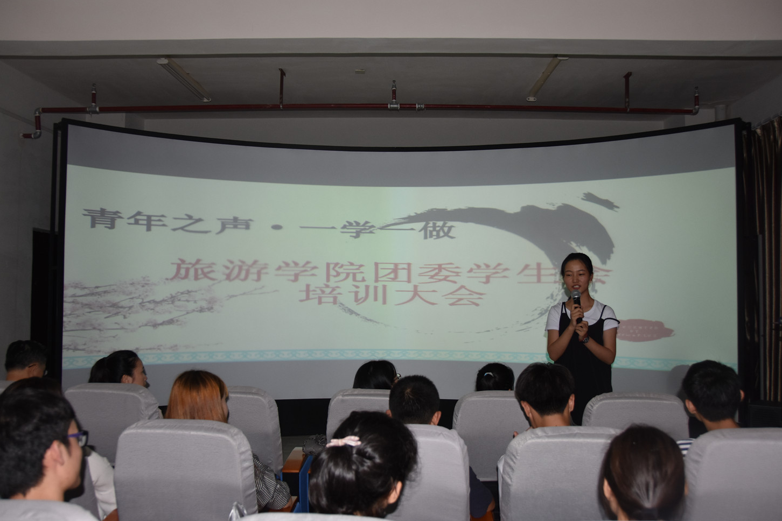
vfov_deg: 42.3
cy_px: 266
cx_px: 396
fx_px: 673
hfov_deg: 60.3
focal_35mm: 31
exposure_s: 1/100
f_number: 3.5
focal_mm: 20
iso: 400
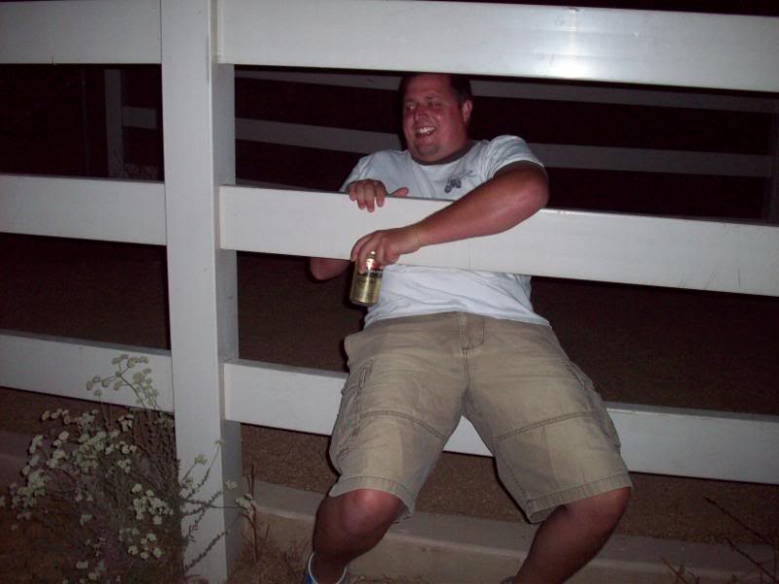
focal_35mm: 37
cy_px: 292
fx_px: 833
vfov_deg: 38.7
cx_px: 390
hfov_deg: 50.1
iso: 160
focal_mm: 6.2
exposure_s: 1/45
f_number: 2.8
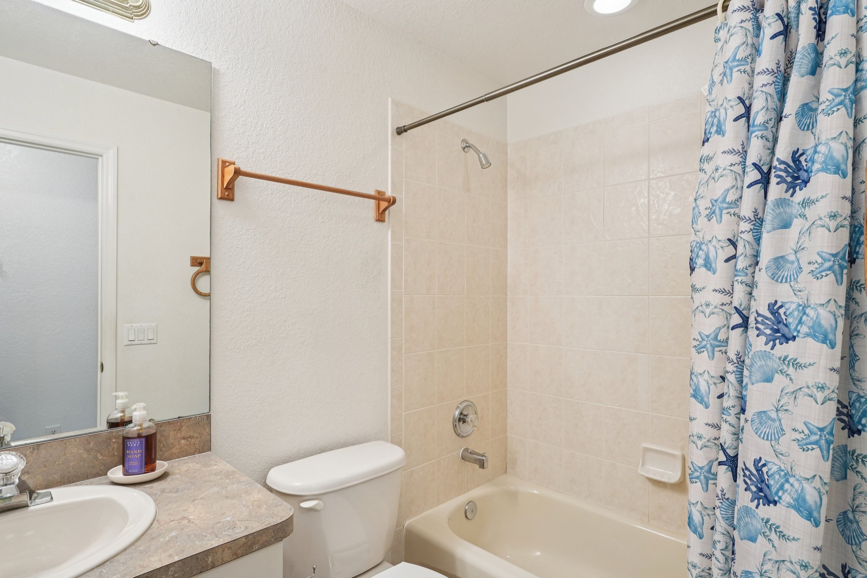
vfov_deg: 63.2
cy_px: 289
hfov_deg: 85.4
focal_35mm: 20
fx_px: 470
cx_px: 434
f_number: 8
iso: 400
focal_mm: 19.5
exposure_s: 1/15
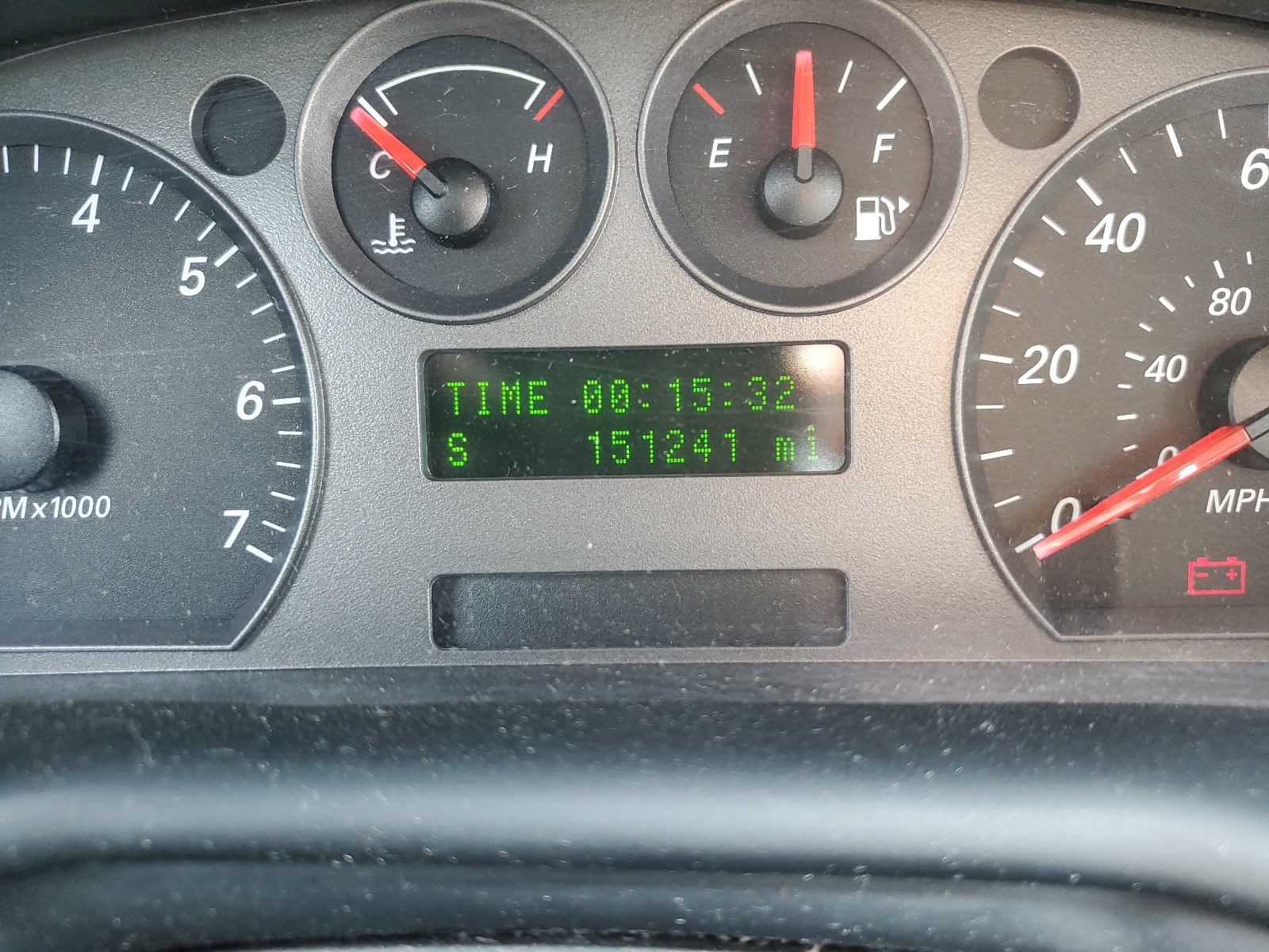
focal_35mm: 26
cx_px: 634
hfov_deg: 67.3
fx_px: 953
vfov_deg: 53.1
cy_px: 476
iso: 129
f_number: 1.5
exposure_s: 1/60.2
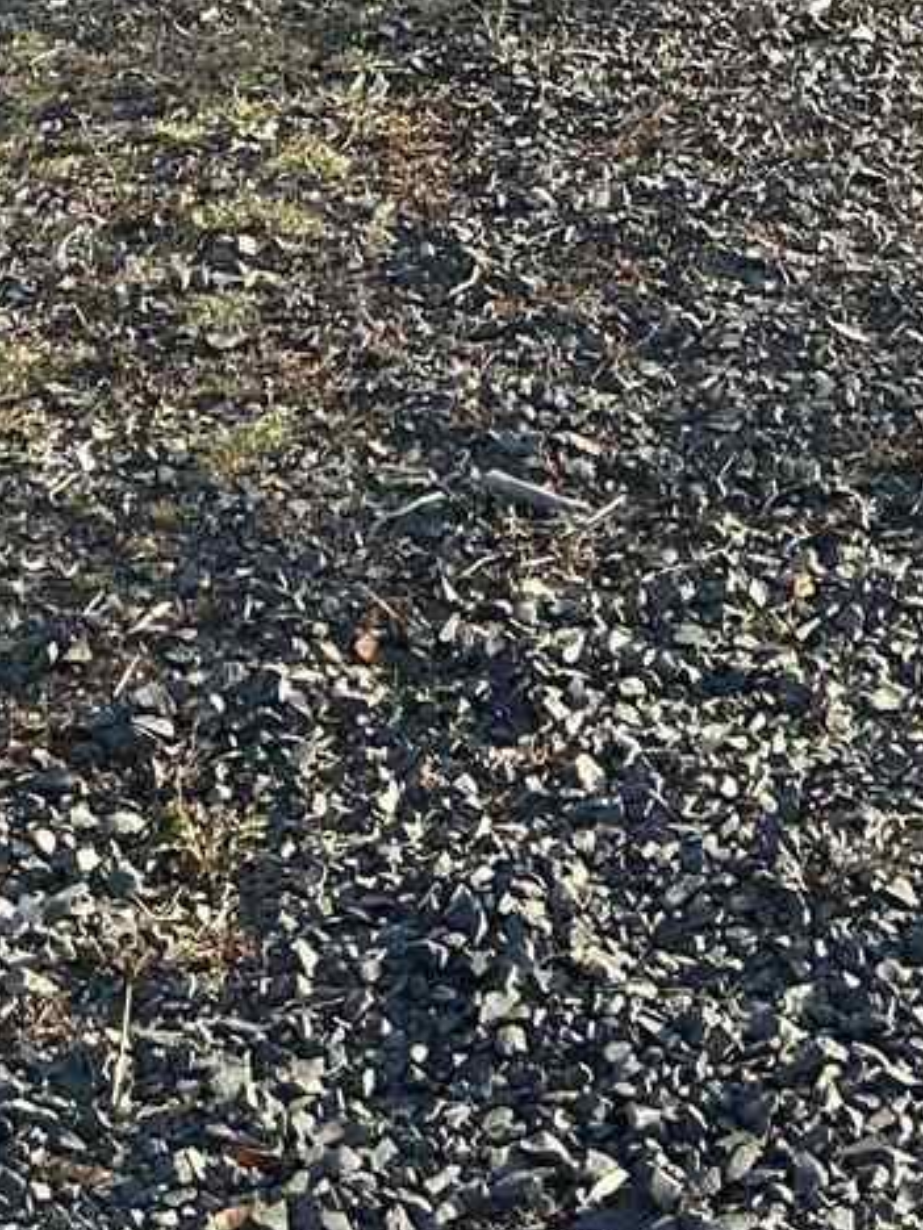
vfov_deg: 13.7
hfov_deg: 11.3
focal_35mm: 128
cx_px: 1123
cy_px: -1020
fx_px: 4551
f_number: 1.5
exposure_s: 1/658
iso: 50
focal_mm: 5.7
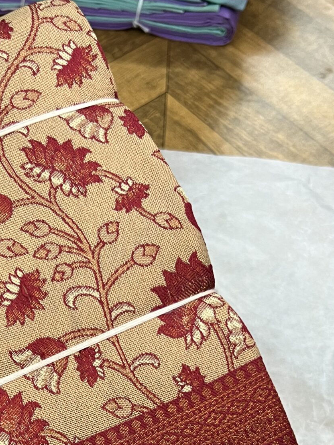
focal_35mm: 60
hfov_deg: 24.1
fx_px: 772
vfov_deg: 30.6
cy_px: 410
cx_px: 81
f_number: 1.5
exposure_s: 1/50
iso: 100
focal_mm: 5.7
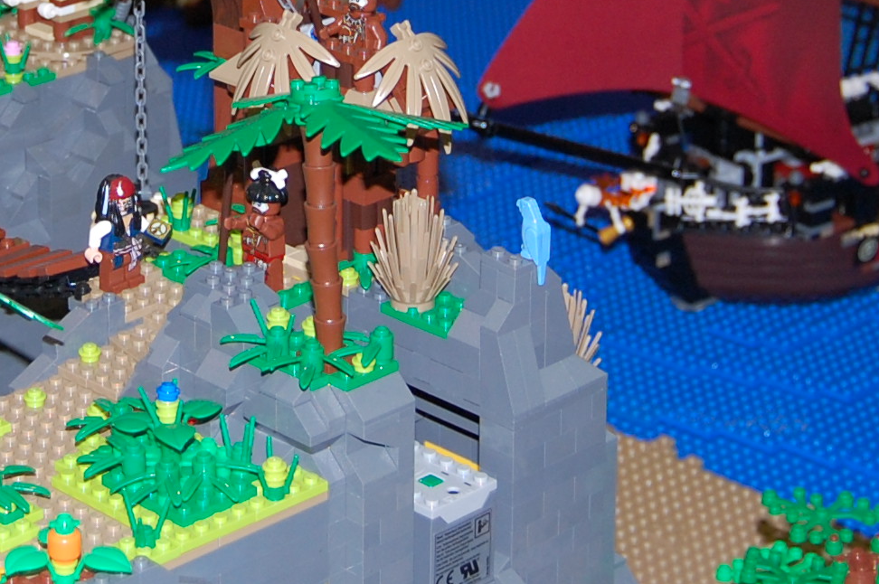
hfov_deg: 15.6
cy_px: -71
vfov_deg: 10.4
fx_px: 3171
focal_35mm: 130
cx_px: 130
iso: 400
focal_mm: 28
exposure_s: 1/60
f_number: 4.2
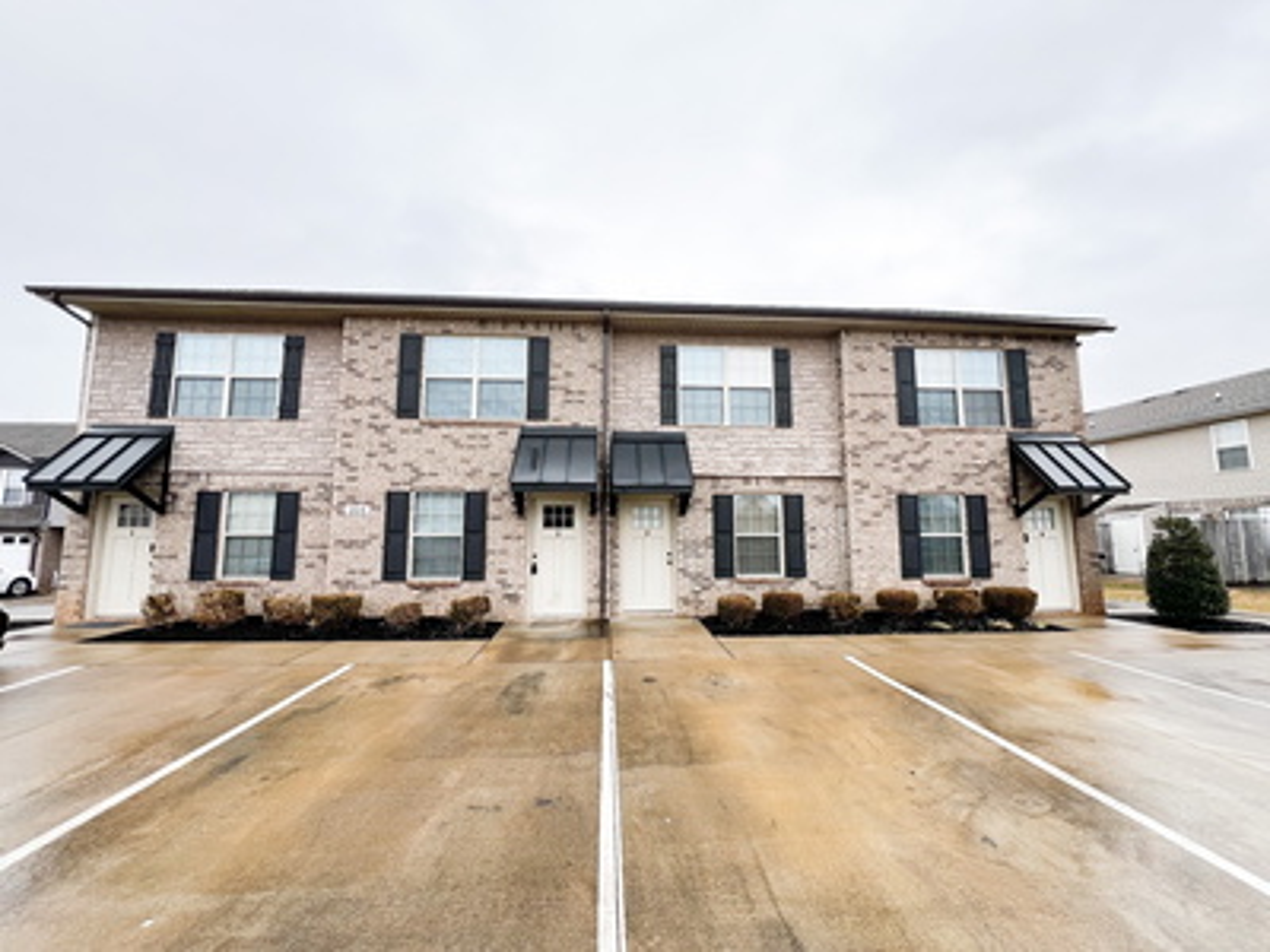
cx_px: 635
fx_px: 477
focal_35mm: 13
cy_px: 476
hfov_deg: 106.2
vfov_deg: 89.9
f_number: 1.8
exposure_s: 1/300
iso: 32
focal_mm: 1.57
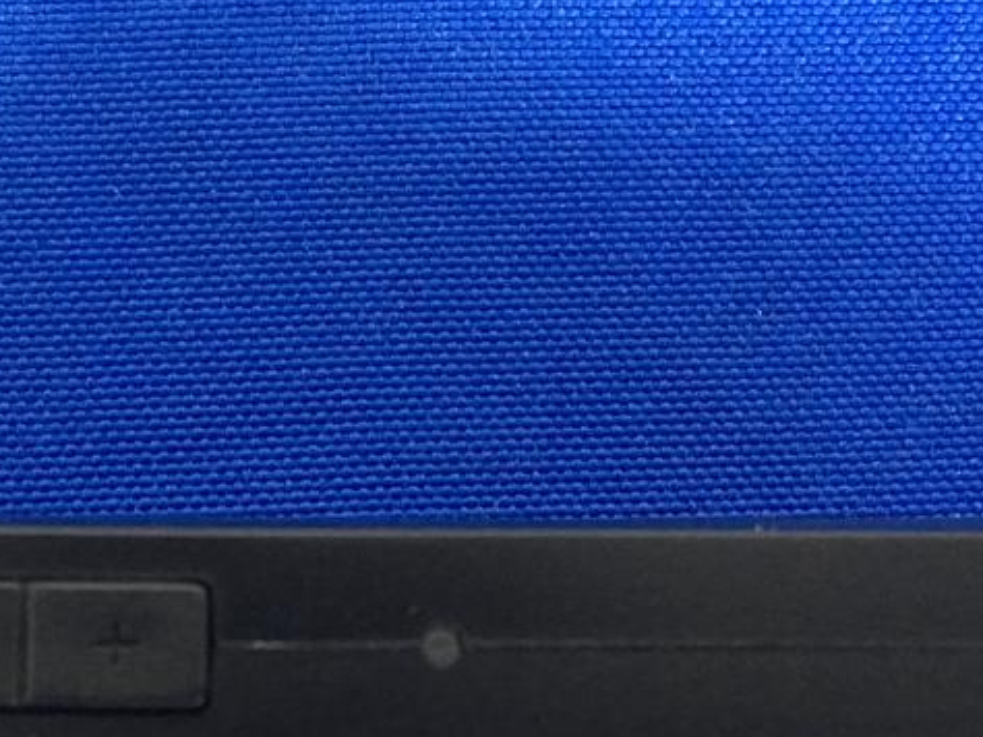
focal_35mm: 66
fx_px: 1874
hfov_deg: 29.3
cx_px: 358
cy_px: 551
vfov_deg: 22.0
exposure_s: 1/4
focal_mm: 4.15
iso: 100
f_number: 2.2
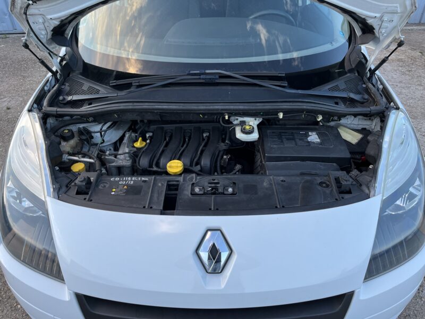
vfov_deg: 53.1
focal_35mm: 26
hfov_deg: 67.3
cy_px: 160
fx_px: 319
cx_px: 212
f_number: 1.6
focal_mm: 5.1
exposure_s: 1/121
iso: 80
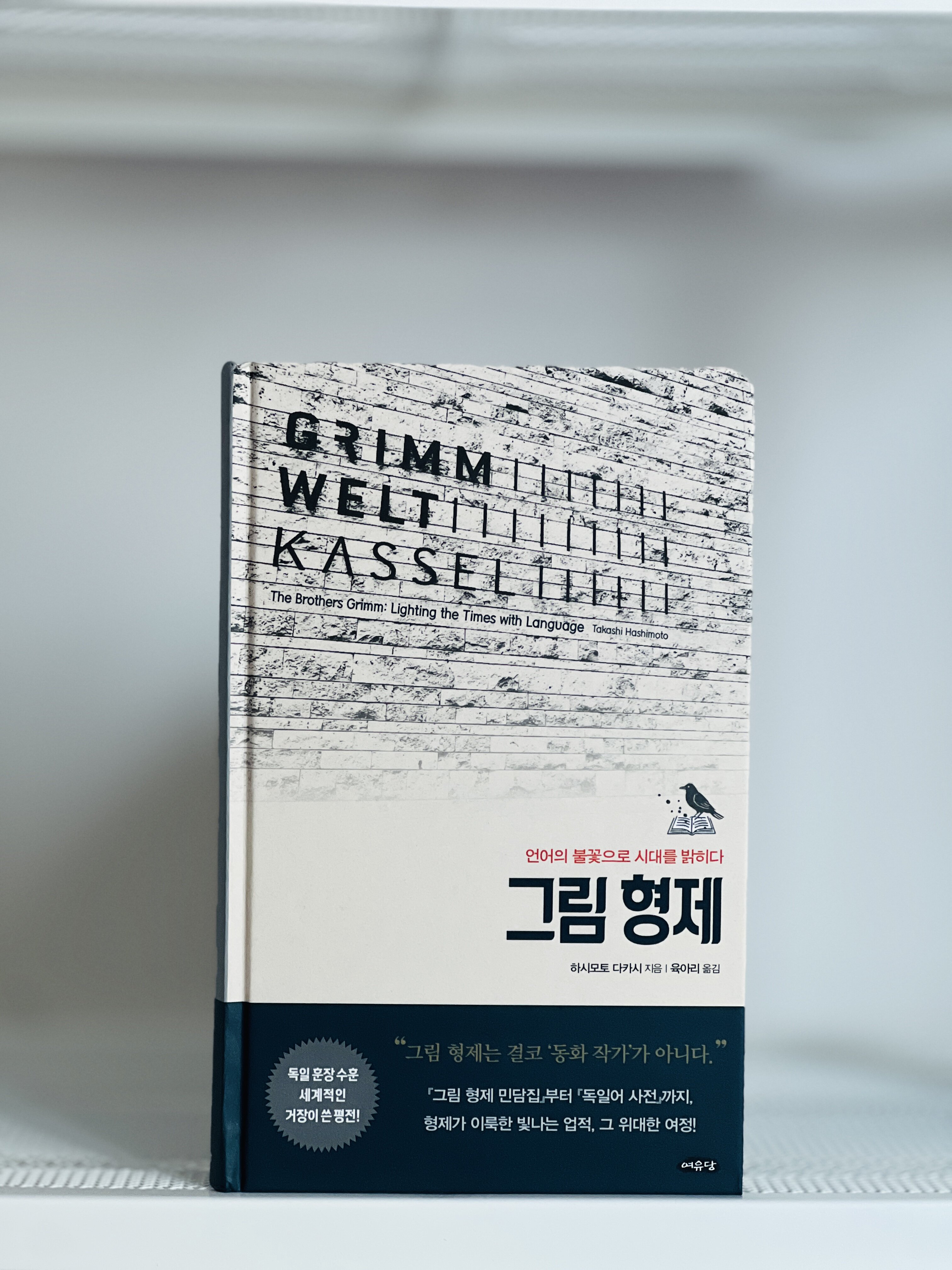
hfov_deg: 19.1
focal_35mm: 77
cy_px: 635
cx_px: 476
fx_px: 2824
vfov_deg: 25.3
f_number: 2.8
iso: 250
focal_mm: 9
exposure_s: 1/40
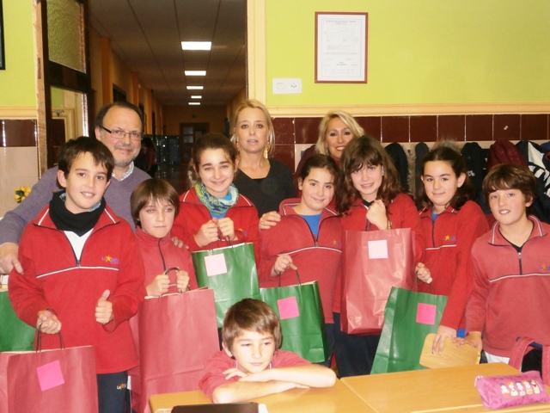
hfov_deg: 40.4
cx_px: 275
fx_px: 747
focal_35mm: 47
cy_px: 206
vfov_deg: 30.9
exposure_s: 1/40
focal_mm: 8.3
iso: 200
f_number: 3.4
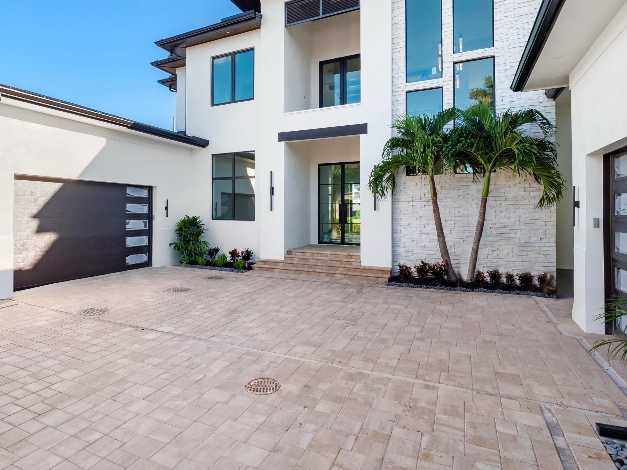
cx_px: 242
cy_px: 214
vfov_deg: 61.0
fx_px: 399
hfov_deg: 75.3
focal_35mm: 22
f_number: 7.1
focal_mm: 8
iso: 200
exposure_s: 1/125
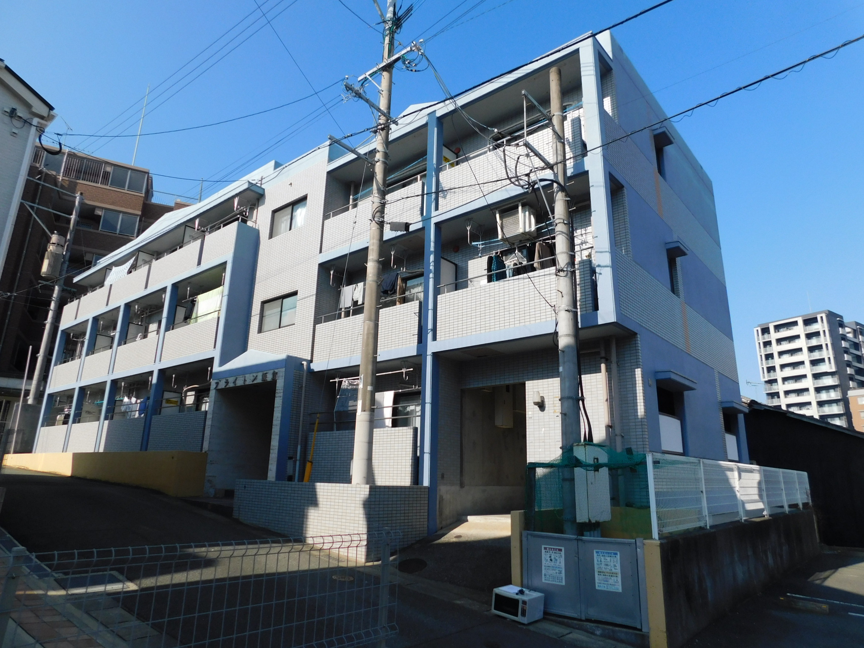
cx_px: 432
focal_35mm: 23
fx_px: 574
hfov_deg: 73.9
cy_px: 324
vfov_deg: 58.9
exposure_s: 1/400
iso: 125
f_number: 6
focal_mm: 4
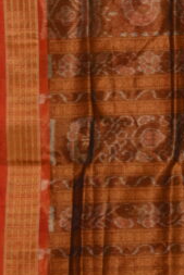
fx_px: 2634
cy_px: -383
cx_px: 368
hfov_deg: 4.0
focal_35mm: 344
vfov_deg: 5.8
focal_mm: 58
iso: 250
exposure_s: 1/125
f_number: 4
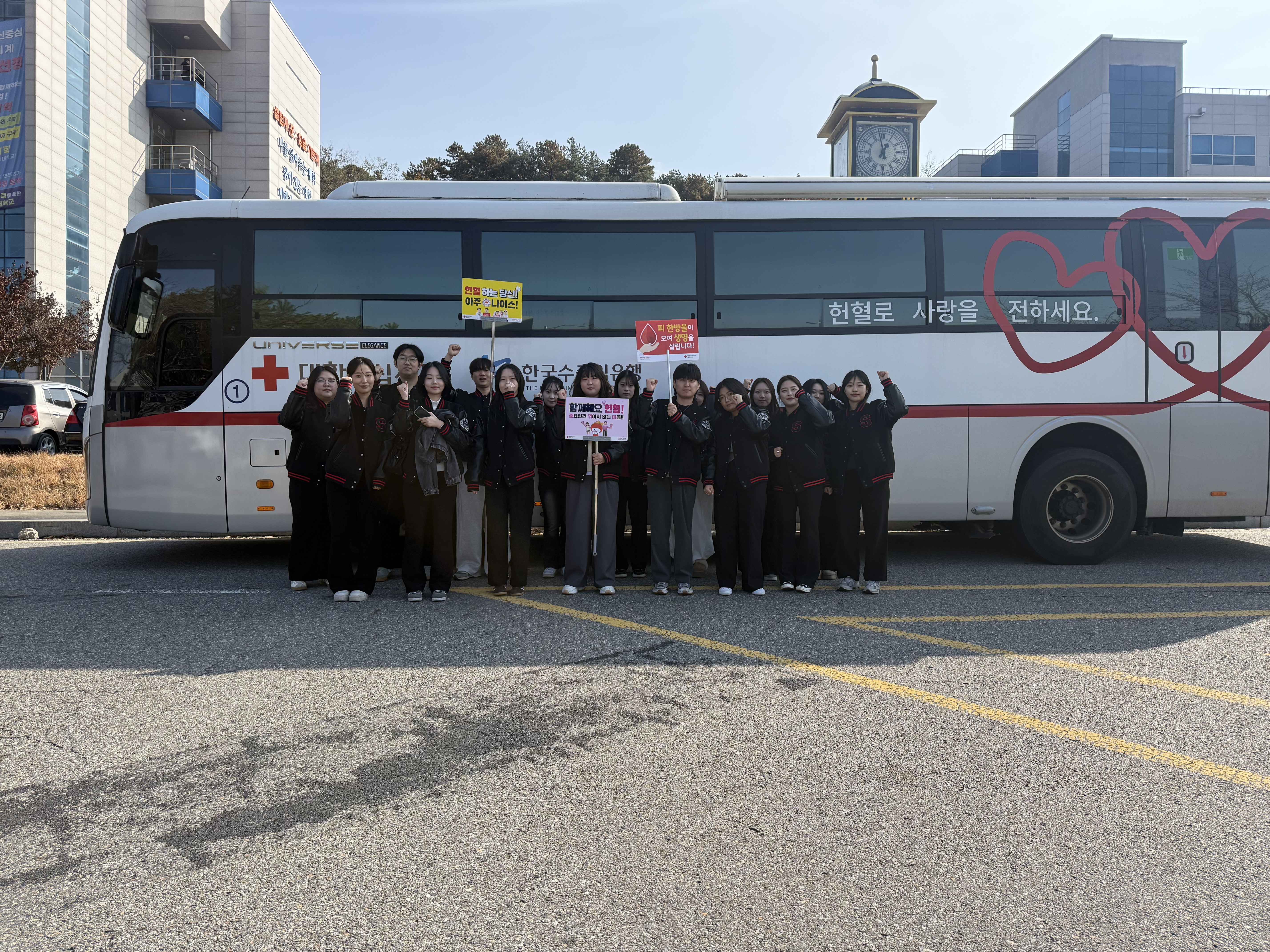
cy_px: 476
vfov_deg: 56.8
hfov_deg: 71.6
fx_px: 881
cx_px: 635
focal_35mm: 24
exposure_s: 1/3425
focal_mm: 6.76
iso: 100
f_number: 1.78
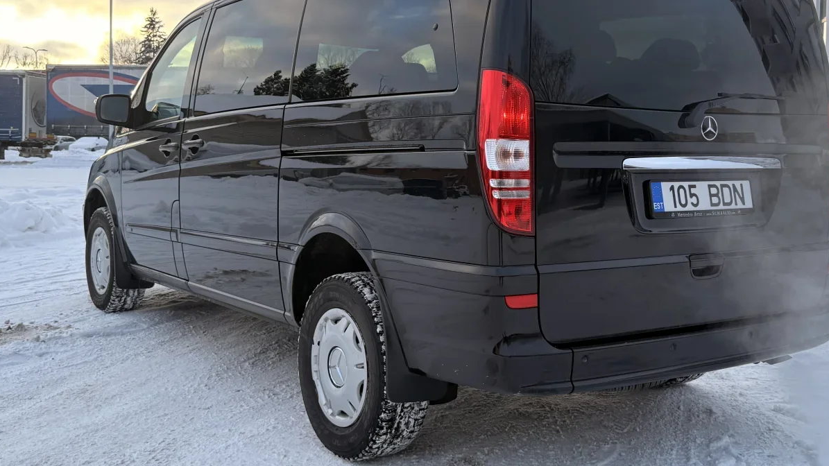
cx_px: 458
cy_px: 189
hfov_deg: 48.3
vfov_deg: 28.3
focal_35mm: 42
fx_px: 923
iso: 100
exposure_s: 1/521
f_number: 1.78
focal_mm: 6.76
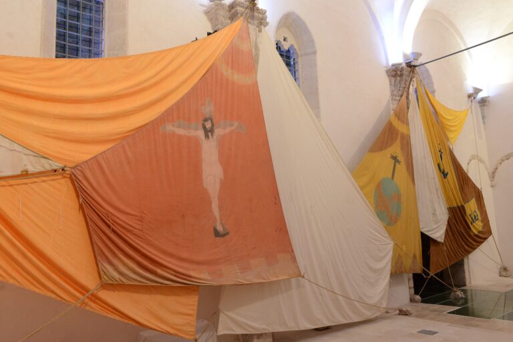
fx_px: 399
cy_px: 171
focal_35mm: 28
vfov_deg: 46.4
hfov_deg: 65.5
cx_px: 256
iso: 2500
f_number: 7.1
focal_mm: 28
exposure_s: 1/160
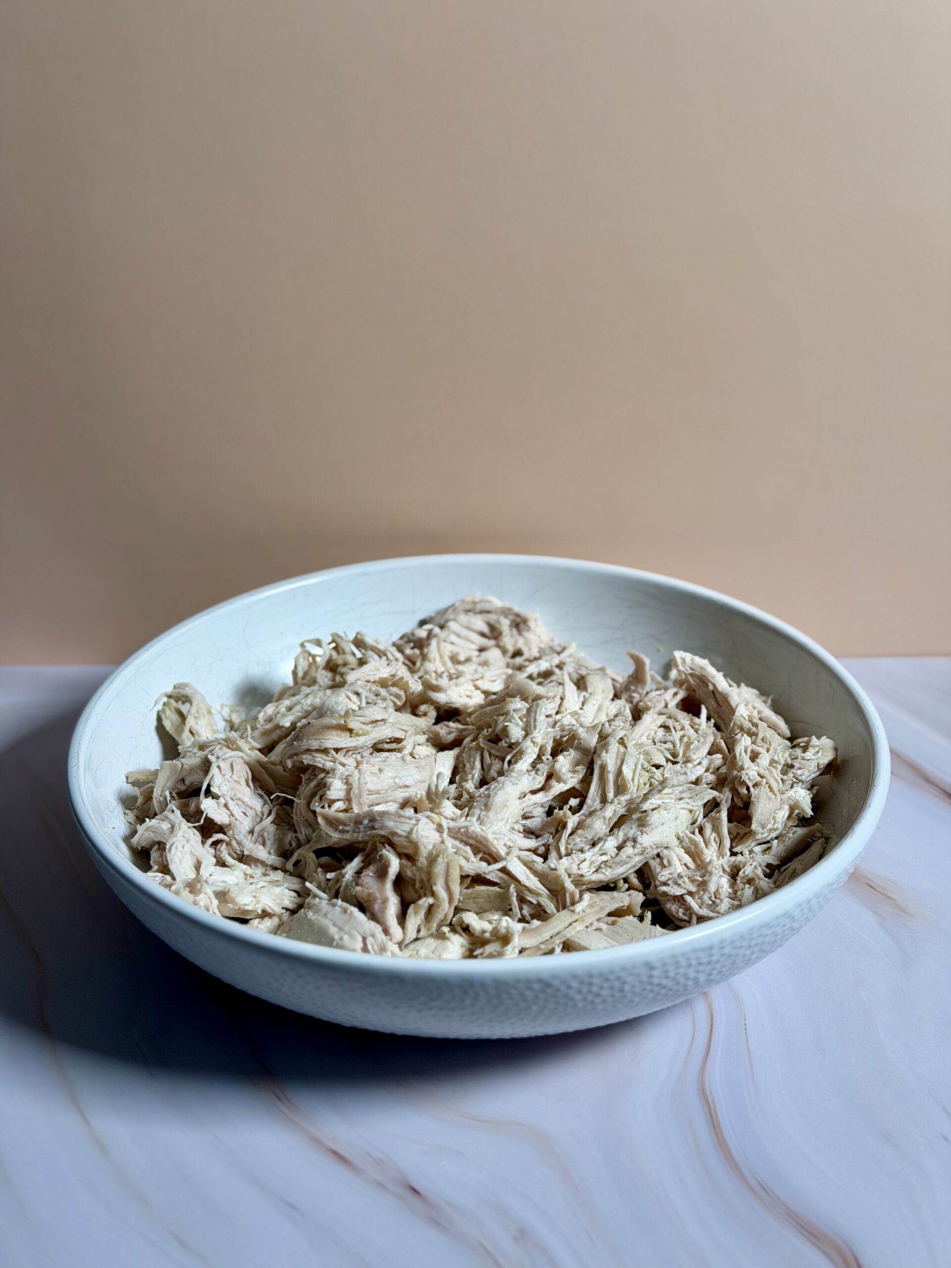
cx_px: 476
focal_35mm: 48
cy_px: 634
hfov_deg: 30.3
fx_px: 1758
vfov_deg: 39.7
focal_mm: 6.76
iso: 80
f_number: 1.78
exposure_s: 1/60
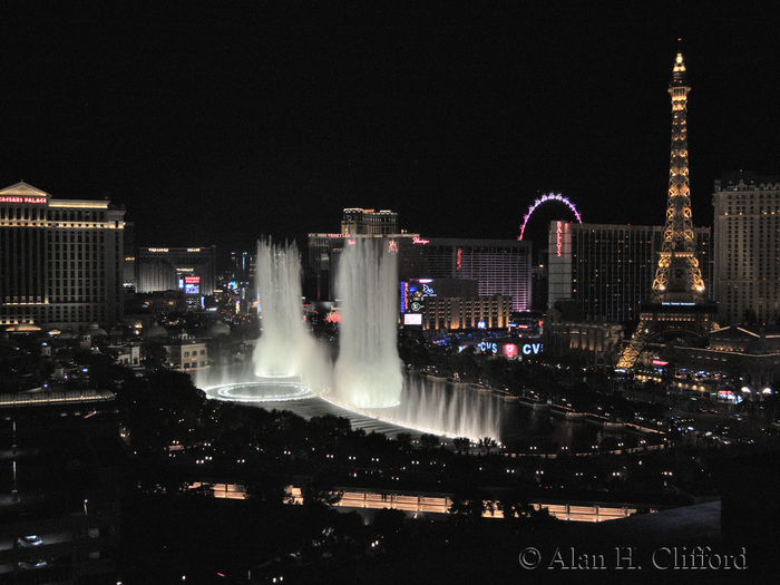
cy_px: 292
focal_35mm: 35
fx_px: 789
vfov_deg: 40.7
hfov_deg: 52.6
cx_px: 390
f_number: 3.2
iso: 400
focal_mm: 7.5
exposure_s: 1/160
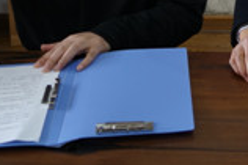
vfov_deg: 13.0
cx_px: 248
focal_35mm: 95
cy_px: -129
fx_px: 654
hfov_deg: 20.8
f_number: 3.5
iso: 800
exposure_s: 1/60
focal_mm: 25
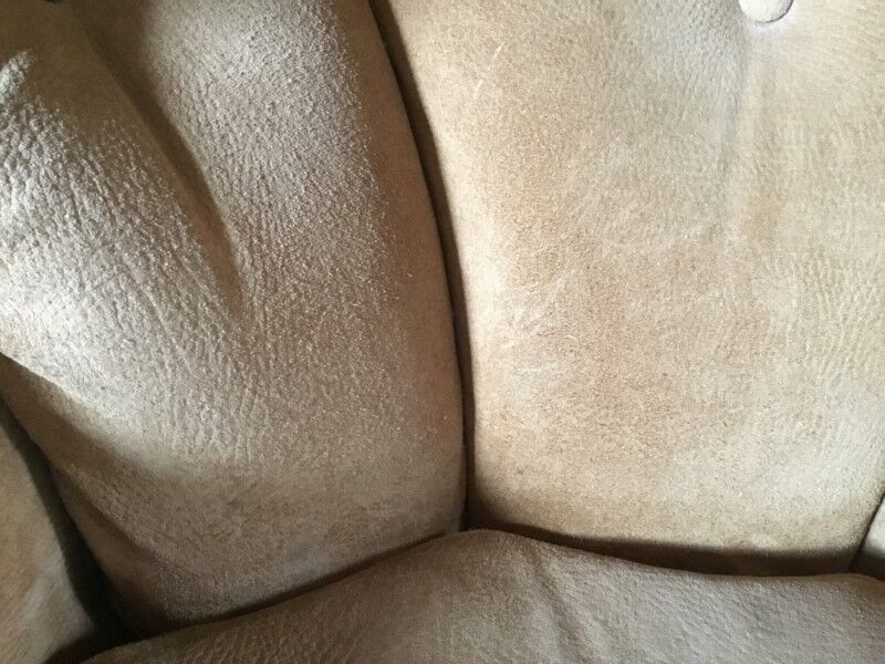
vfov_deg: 45.4
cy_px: 332
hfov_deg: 58.4
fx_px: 793
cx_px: 442
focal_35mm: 31
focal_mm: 3.3
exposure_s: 1/17
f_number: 2.4
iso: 640
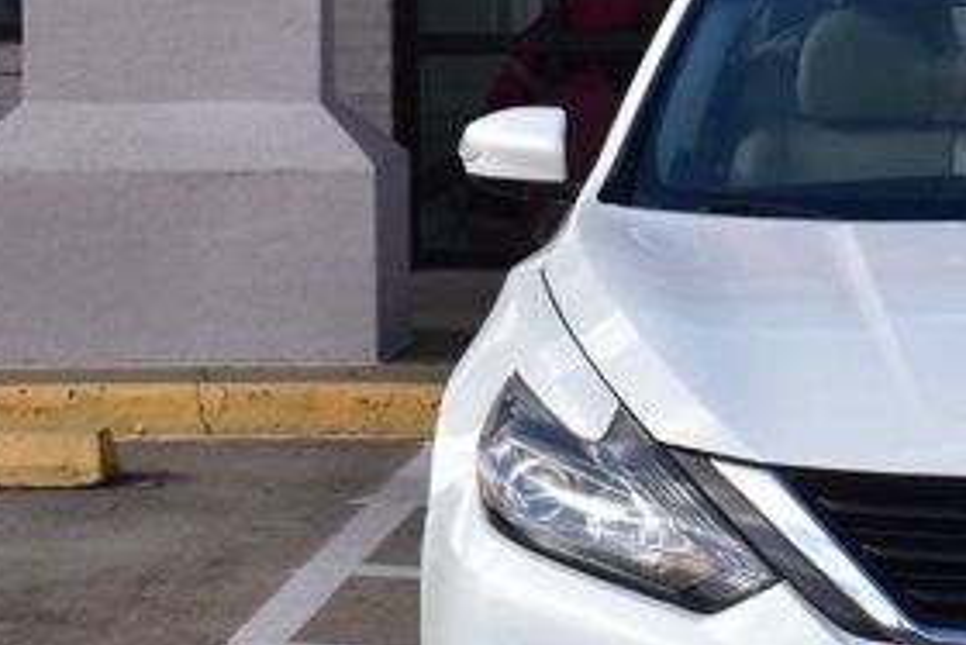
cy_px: 3
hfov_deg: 11.9
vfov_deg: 8.1
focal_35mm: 170
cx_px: 1080
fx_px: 4559
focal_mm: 31
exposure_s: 1/320
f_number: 10
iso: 400
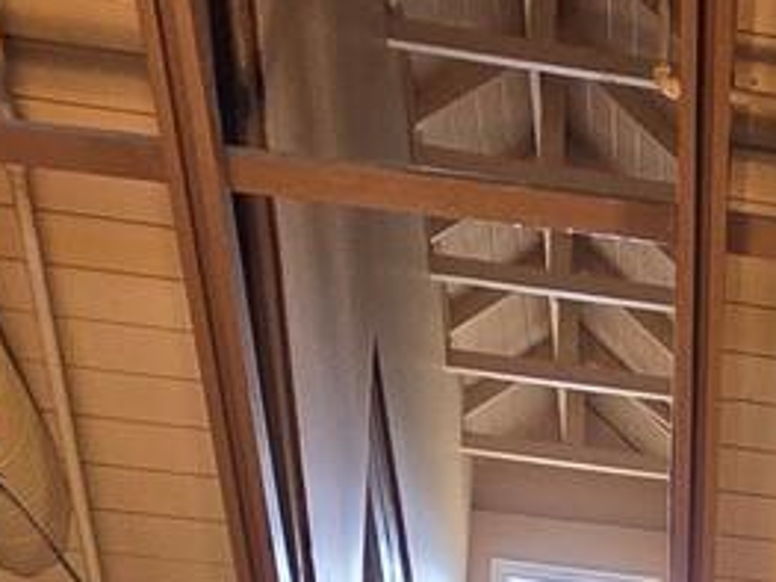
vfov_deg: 13.2
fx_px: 1770
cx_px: 1045
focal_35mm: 79
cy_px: 1456
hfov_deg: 21.9
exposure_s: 1/60
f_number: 2.2
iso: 250
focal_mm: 2.2
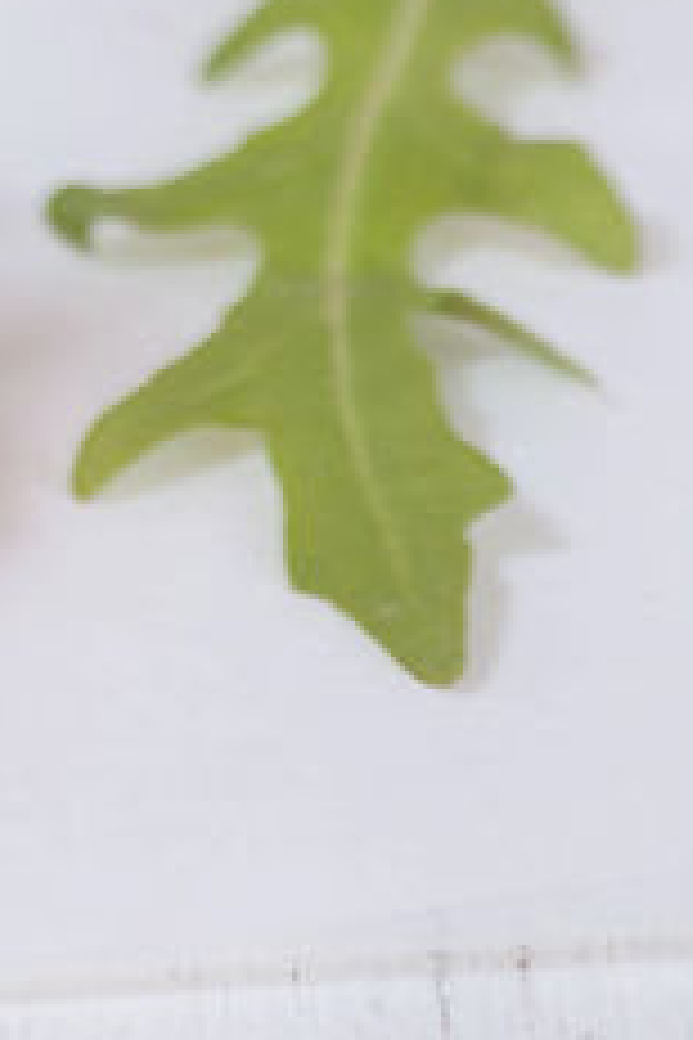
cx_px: -580
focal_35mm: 812
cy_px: -488
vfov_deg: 2.5
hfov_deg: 1.7
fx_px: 23445
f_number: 8
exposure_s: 1/400
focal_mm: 130
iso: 200
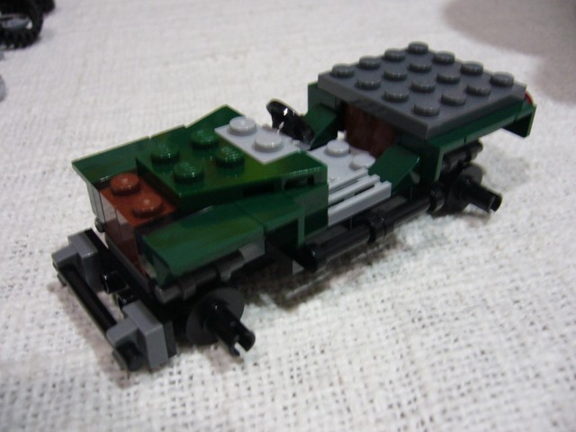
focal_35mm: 35
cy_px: 216
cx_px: 288
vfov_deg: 40.7
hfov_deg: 52.6
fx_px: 582
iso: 200
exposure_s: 1/8
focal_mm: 5.8
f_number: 2.8
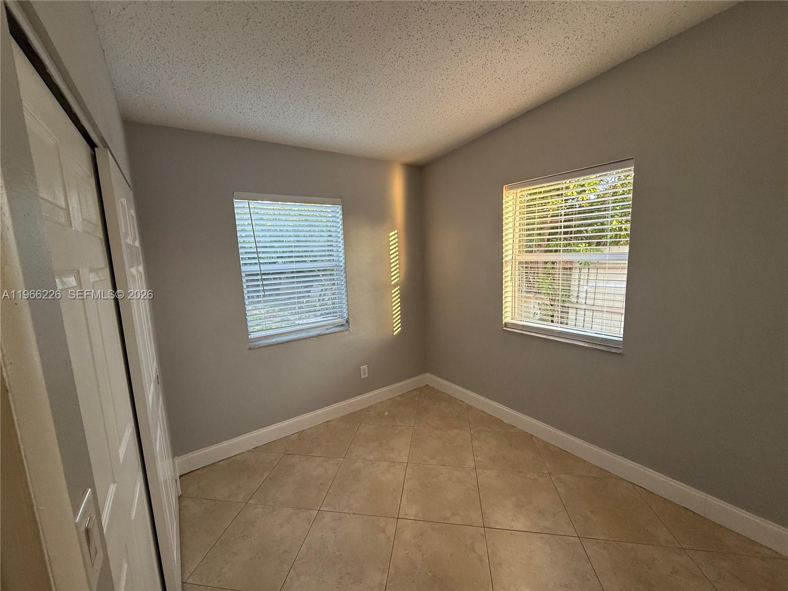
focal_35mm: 14
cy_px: 296
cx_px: 394
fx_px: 319
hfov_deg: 102.1
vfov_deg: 85.7
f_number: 2.2
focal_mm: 2.22
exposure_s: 1/99
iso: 125
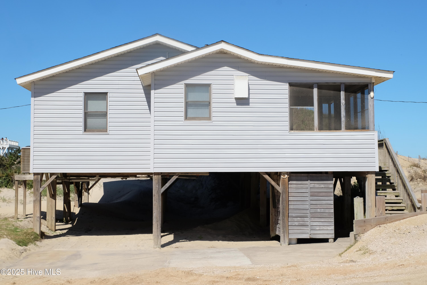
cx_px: 214
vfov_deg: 27.5
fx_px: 581
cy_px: 142
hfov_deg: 40.3
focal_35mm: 49
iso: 400
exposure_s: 1/400
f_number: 13
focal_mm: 32.5
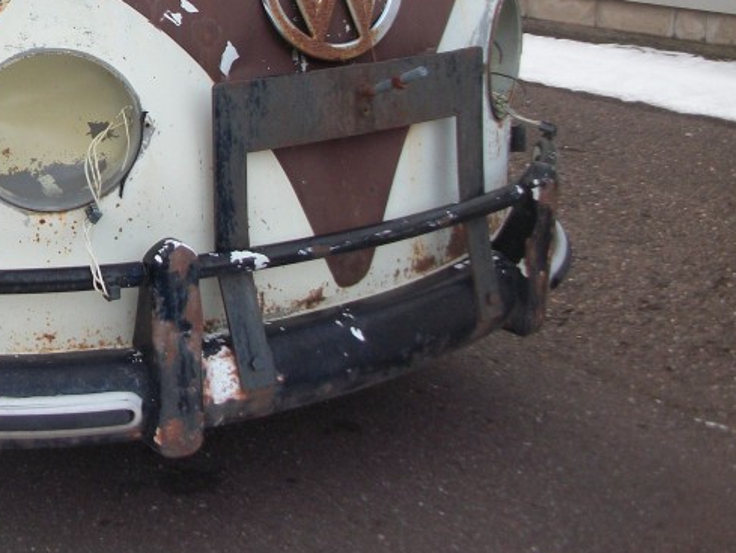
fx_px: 1425
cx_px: -21
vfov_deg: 21.3
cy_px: 15
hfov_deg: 27.1
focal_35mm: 67
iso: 80
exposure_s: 1/160
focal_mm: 5.7
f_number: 2.9
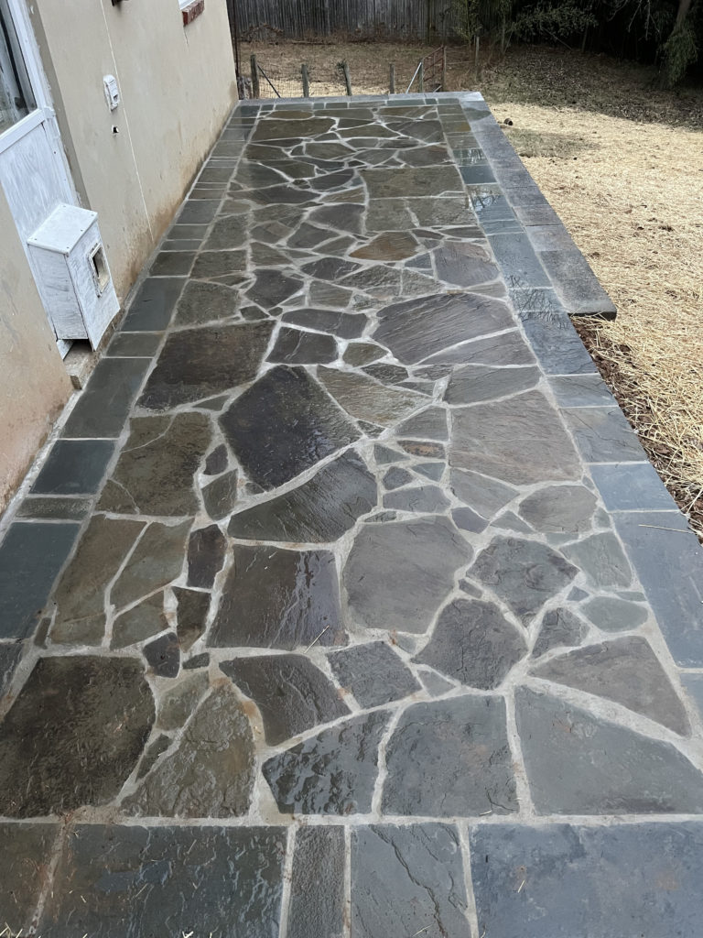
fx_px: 704
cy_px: 469
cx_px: 352
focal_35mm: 26
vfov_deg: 67.3
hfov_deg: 53.1
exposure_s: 1/30
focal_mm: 5.1
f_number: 1.6
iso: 640
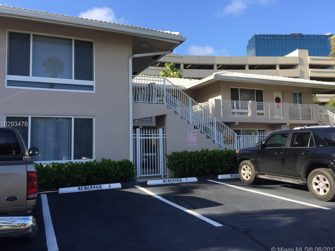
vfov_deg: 46.8
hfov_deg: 60.0
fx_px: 290
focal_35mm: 30
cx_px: 168
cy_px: 124
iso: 32
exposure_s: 1/842
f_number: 2.2
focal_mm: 4.15
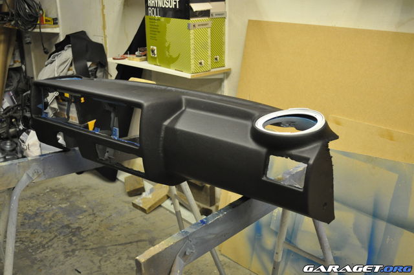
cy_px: 138
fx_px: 448
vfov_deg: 34.1
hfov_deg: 49.6
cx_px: 207
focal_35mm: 39
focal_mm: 26
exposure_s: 1/60
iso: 1600
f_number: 4.2
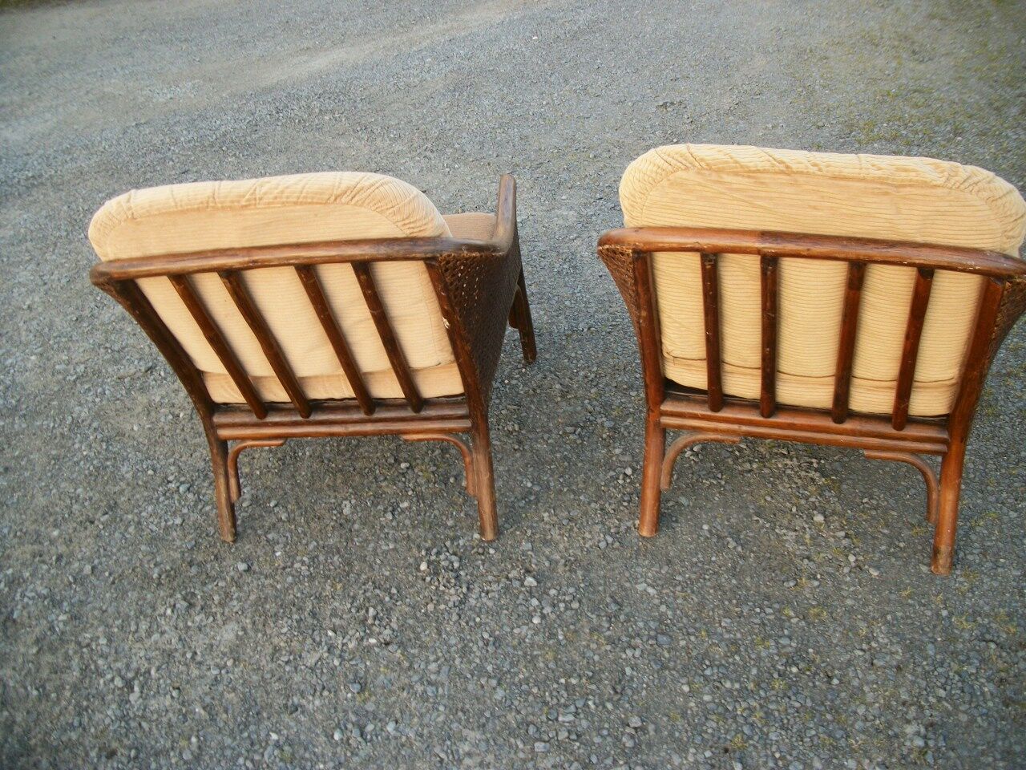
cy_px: 385
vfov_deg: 44.2
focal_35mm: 32
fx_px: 948
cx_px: 513
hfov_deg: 56.8
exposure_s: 1/60
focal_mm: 5.7
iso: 80
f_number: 2.9
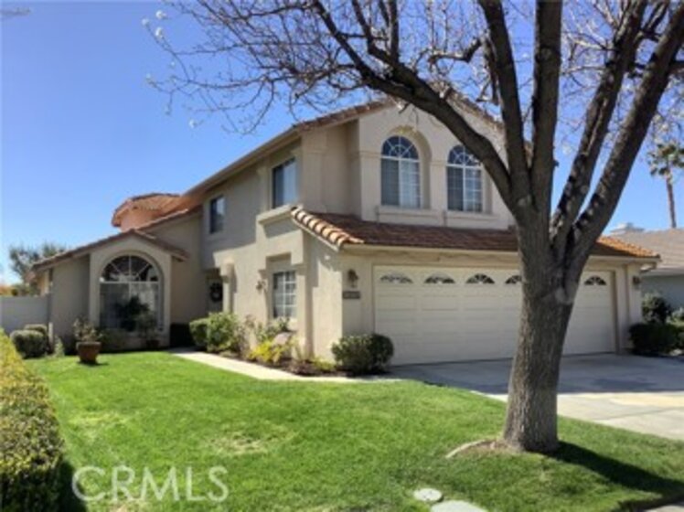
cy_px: 256
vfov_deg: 45.4
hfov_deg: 58.4
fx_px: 612
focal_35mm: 31
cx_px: 342
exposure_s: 1/947
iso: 25
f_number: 2.4
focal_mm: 3.3
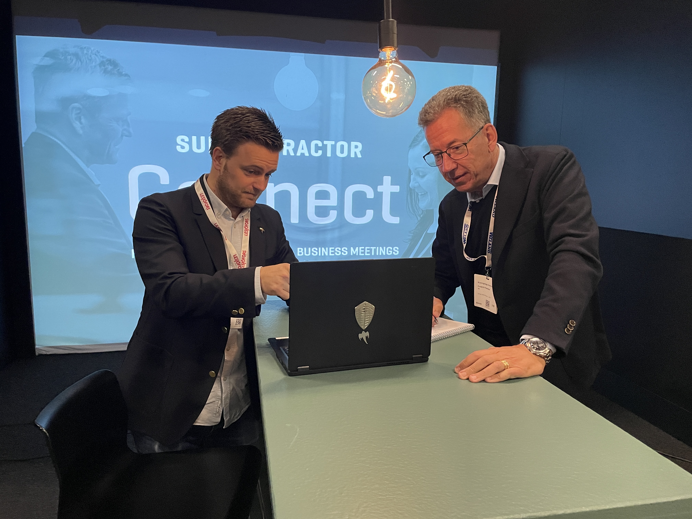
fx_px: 520
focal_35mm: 26
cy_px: 260
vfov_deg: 53.1
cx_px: 346
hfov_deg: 67.3
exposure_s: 1/60
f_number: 1.6
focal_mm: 4.2
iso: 500
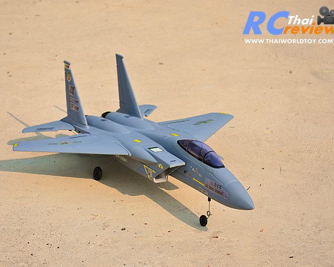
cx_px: 143
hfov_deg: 16.0
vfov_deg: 12.9
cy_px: 133
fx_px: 1186
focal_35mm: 120
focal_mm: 70
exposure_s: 1/500
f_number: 5.6
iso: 100
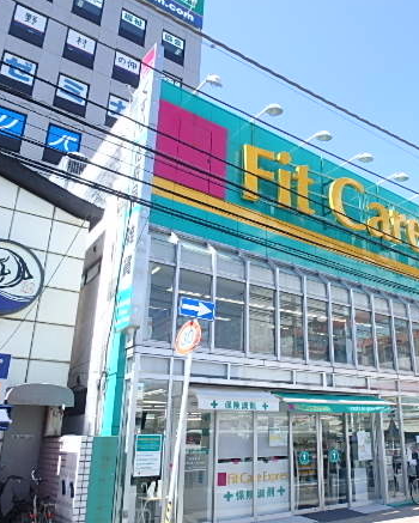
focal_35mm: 30
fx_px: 465
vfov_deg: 58.7
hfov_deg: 47.5
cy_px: 284
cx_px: 289
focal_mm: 3.7
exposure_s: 1/400
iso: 125
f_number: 3.5
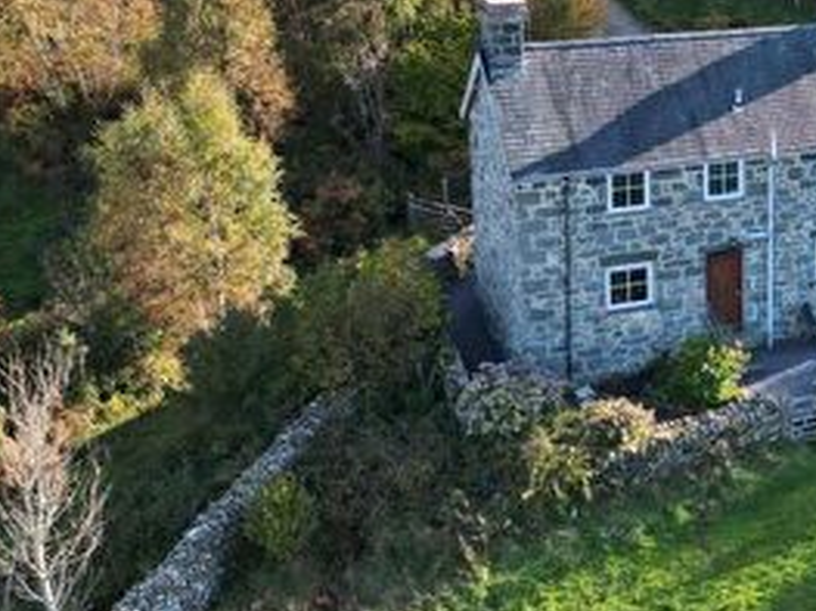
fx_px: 1508
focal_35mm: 64
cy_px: 110
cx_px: 850
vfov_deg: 22.6
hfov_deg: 28.1
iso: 100
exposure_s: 1/1000
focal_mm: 6.72
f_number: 1.7
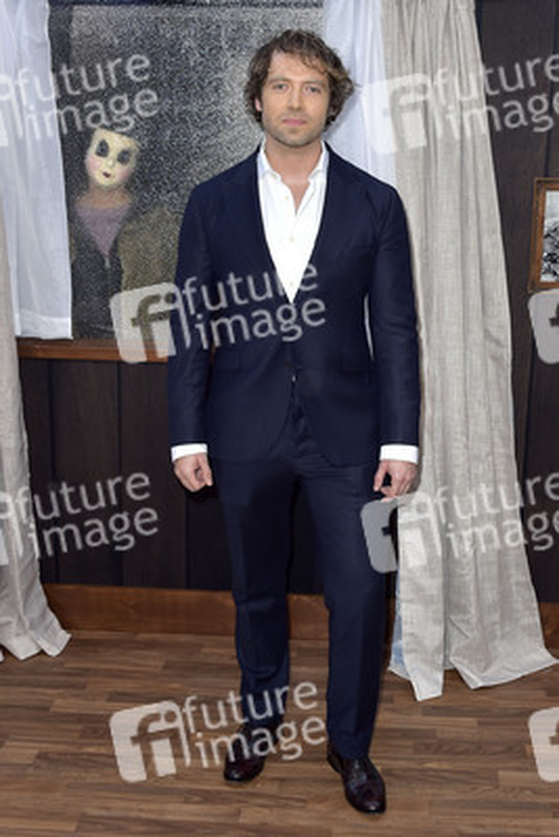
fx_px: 745
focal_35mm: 32
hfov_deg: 41.1
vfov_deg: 58.7
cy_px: 418
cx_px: 280
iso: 400
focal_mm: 32
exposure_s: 1/250
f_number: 6.3
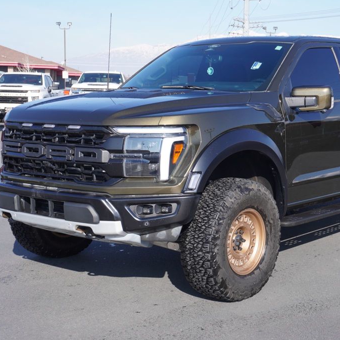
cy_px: 169
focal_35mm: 60
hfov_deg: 28.6
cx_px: 221
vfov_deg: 28.8
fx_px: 663
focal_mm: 31
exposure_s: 1/160
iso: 100
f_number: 8
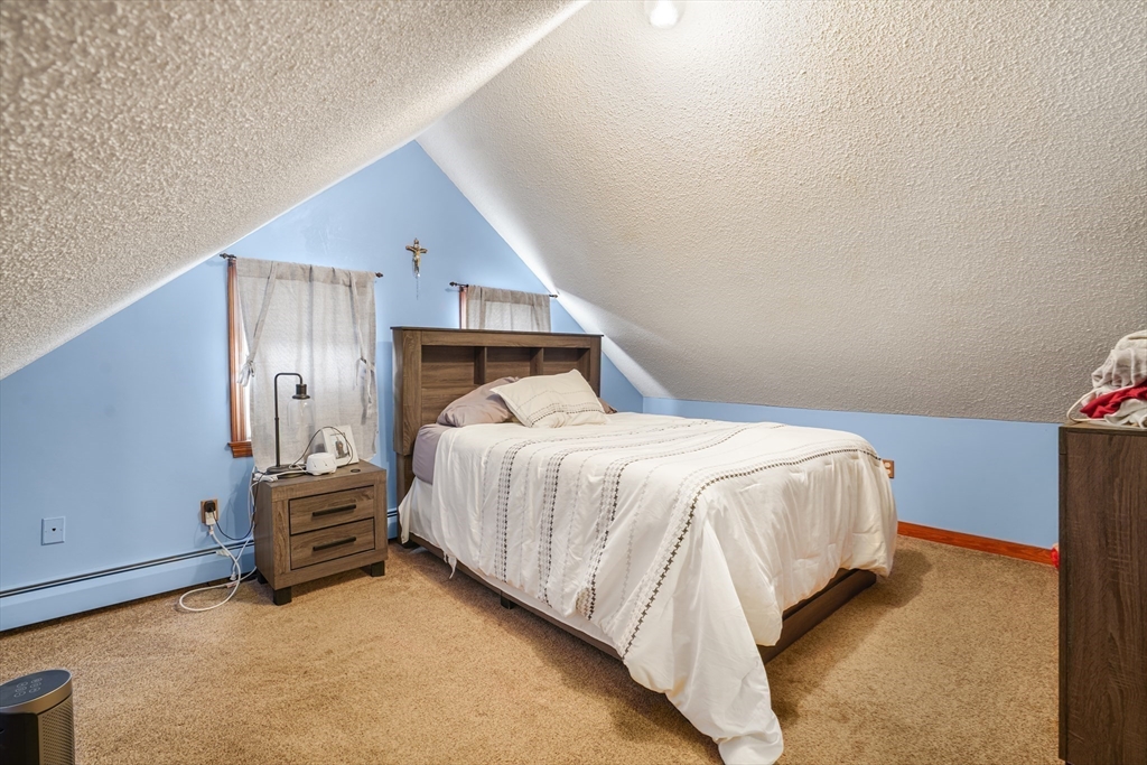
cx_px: 574
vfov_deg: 73.8
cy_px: 382
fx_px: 510
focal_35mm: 16
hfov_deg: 96.7
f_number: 8
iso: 100
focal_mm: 16
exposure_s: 4
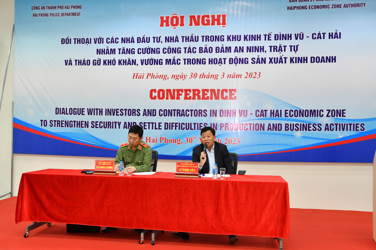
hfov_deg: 53.1
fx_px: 376
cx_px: 188
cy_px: 125
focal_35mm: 36
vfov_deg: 36.9
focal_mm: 24
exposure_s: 1/50
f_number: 5.6
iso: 500
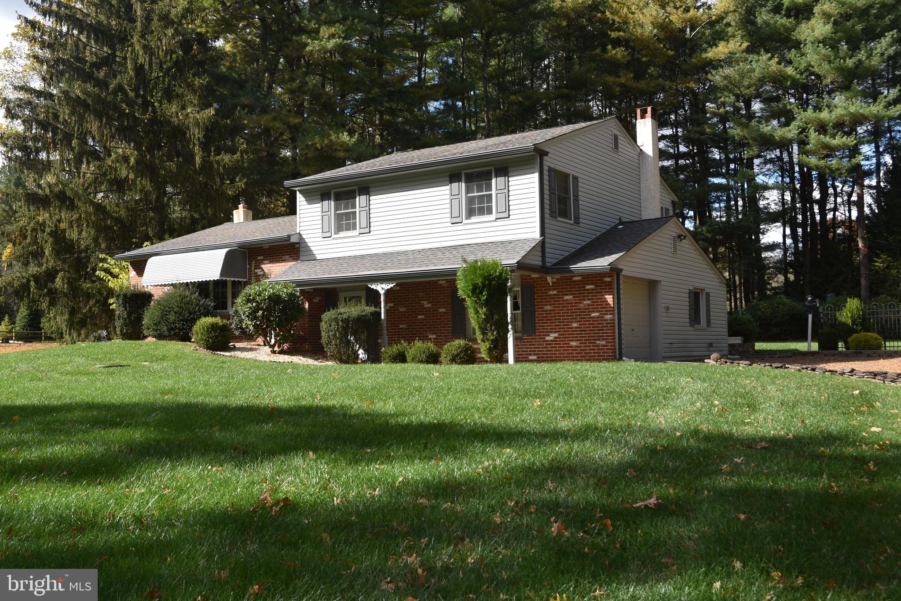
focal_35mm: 38
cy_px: 300
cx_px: 450
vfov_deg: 35.5
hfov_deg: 51.3
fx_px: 939
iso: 100
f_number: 7.1
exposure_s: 1/200
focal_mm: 25
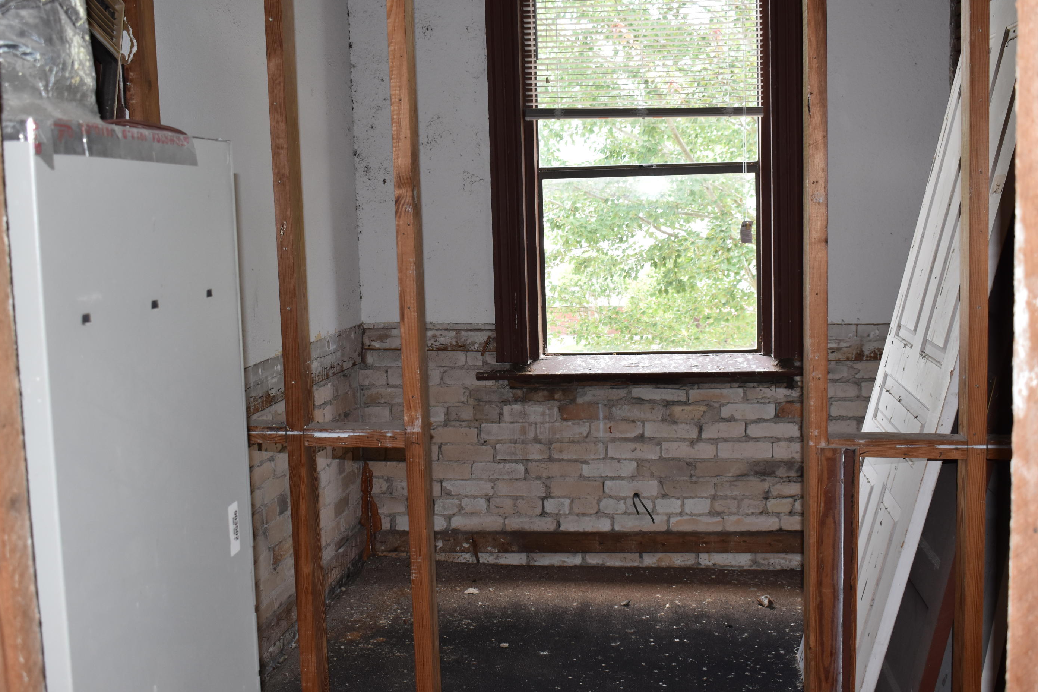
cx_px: 512
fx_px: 1211
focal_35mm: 42
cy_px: 361
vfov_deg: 31.9
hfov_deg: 46.4
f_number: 5.6
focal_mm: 26
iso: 500
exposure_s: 1/125
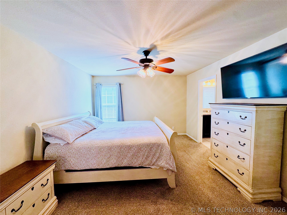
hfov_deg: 102.1
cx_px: 144
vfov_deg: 85.7
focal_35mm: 14
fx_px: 116
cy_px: 108
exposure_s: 1/120
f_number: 2.2
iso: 250
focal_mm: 2.22
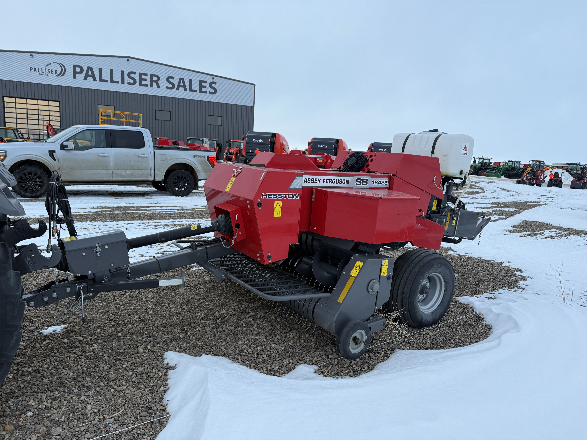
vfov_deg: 56.8
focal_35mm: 24
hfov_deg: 71.6
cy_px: 220
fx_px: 407
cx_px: 294
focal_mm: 6.76
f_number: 1.78
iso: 80
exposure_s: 1/133
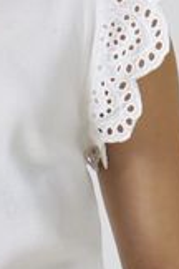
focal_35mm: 441
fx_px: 3289
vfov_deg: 4.7
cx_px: -43
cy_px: 46
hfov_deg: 3.1
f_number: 10
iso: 200
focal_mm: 70
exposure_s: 1/160
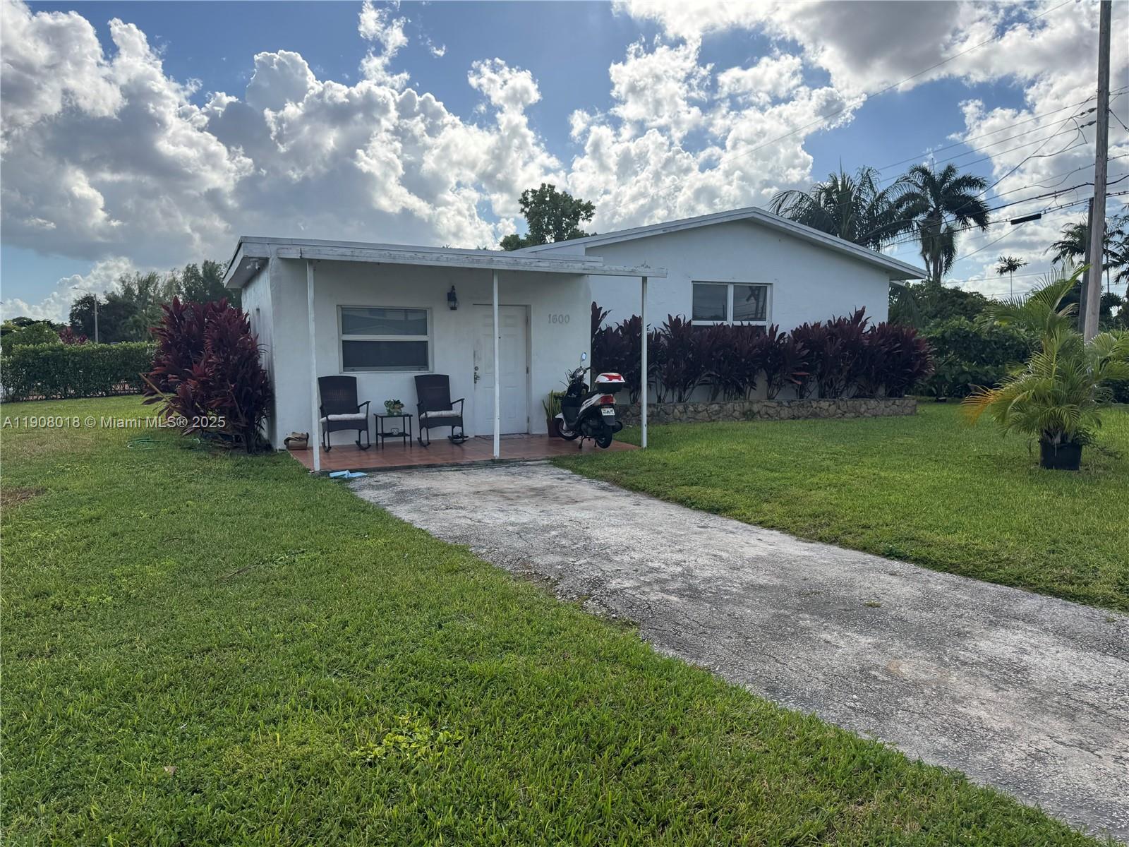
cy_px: 424
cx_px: 564
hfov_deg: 71.6
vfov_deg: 56.8
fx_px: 783
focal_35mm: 24
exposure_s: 1/5348
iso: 80
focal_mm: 6.76
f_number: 1.78
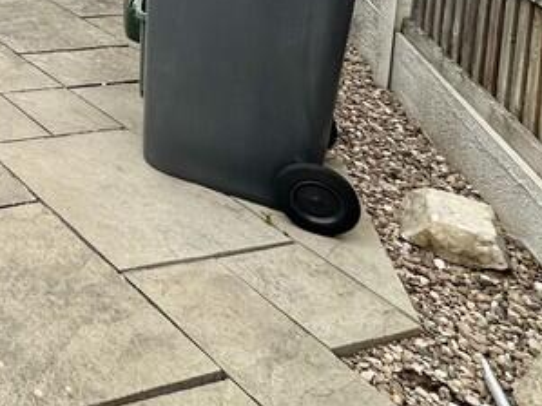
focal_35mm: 48
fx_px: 751
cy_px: -199
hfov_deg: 27.2
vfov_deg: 24.0
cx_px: -277
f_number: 2.2
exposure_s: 1/415
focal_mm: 2.22
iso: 40
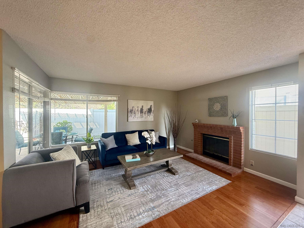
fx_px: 123
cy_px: 114
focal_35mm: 14
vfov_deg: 85.7
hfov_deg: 102.1
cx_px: 152
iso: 250
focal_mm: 2.22
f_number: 2.2
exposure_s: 1/99
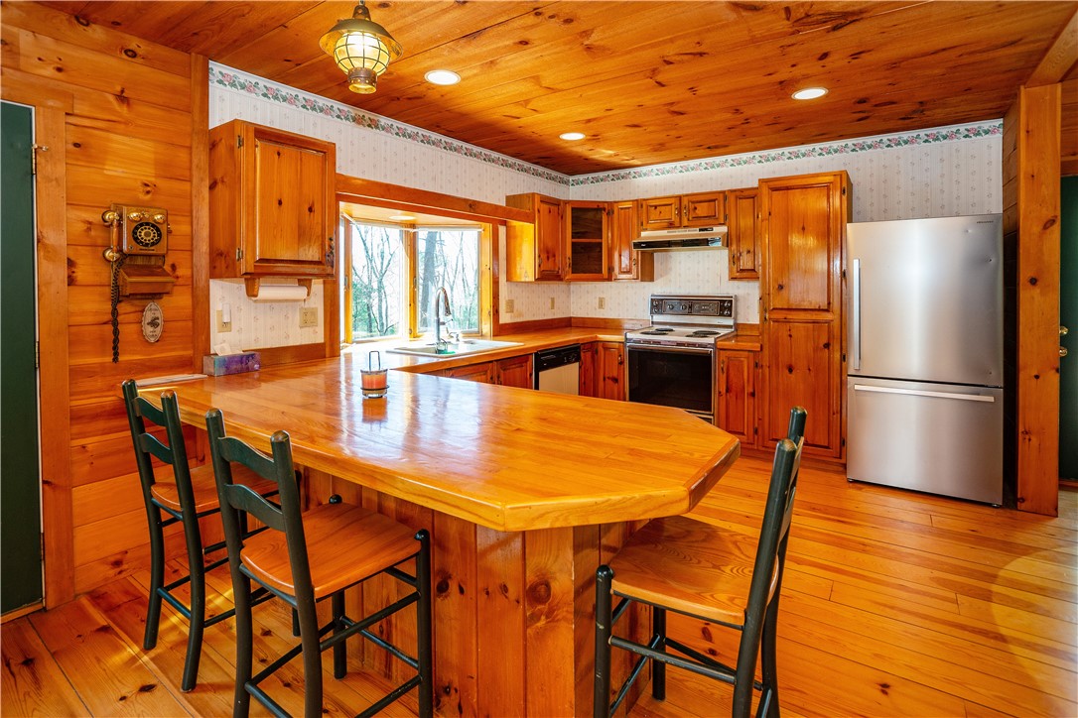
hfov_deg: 96.7
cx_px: 539
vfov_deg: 73.7
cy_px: 359
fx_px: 479
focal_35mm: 16
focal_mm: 16
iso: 320
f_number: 6.3
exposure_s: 1/15
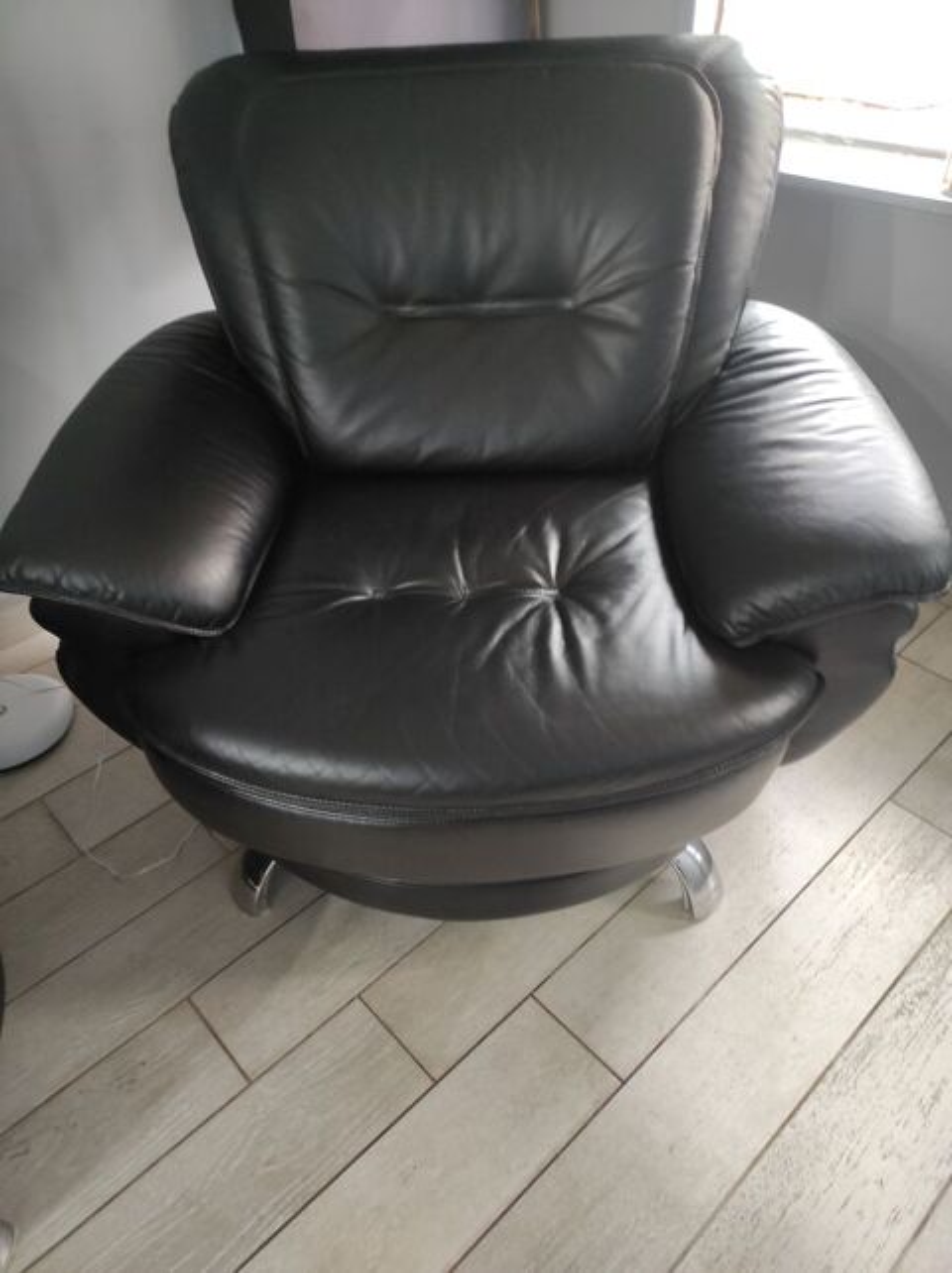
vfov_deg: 69.5
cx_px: 476
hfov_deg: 54.8
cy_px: 636
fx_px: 919
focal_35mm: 25
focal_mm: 5.43
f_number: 1.89
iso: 695
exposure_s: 1/20
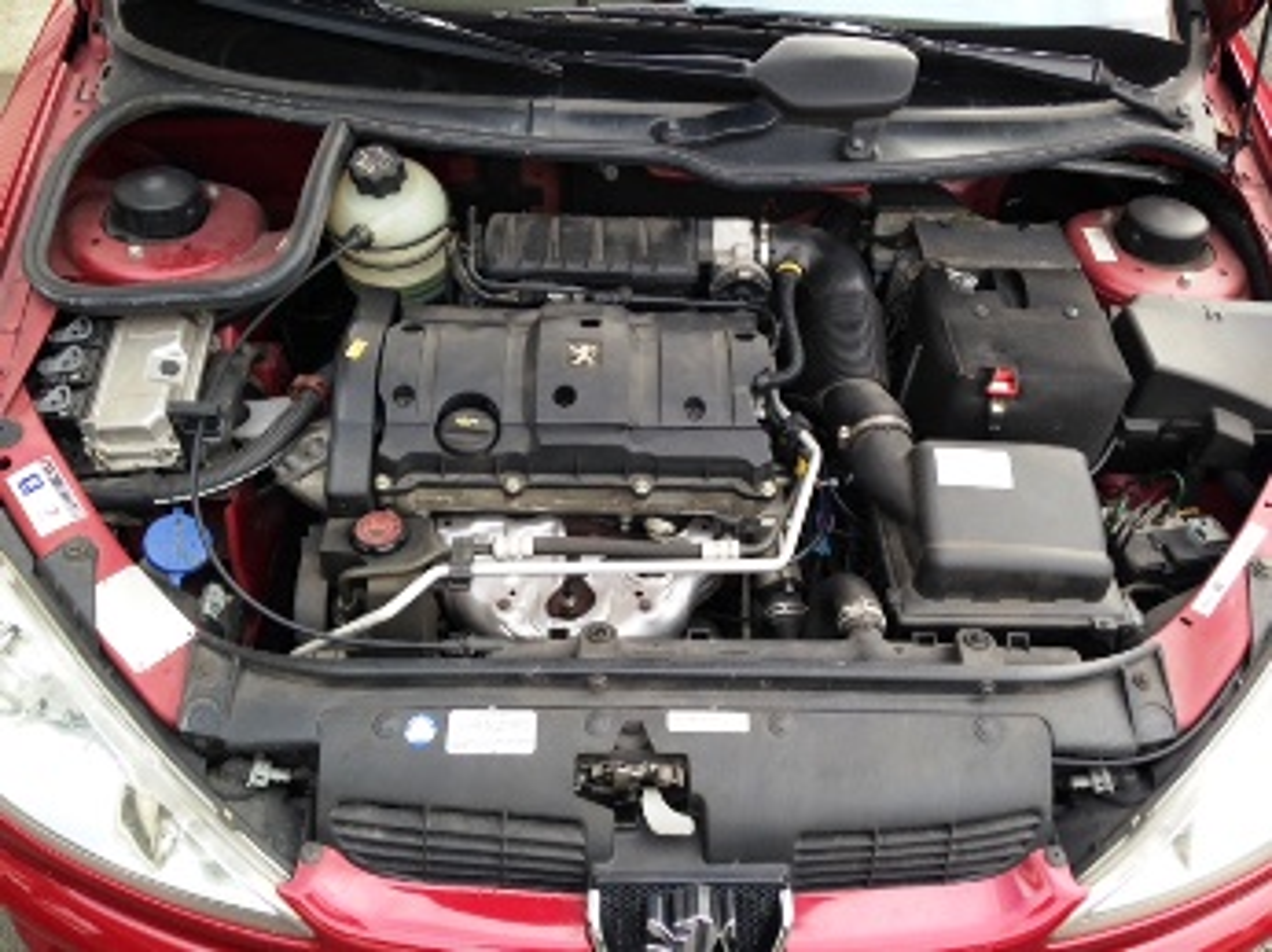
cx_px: 636
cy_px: 476
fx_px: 1212
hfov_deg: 55.4
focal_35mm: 33
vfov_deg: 42.9
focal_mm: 4.12
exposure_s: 1/146
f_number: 2.4
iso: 50
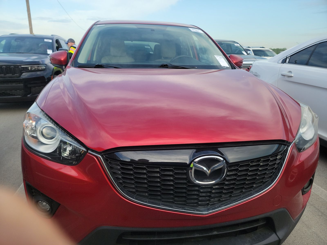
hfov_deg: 71.6
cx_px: 164
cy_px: 122
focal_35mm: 24
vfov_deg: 56.8
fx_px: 227
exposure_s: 1/277
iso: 50
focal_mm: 6.7
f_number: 1.8
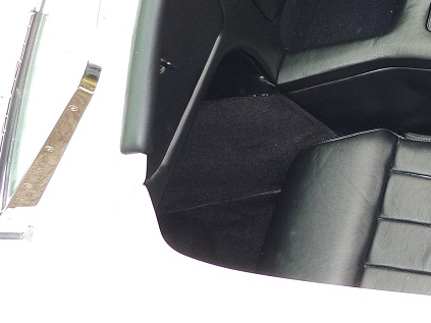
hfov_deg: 23.6
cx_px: 467
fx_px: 971
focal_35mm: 78
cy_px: -2
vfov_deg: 18.4
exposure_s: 1/100
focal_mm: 5.5
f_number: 2.8
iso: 100
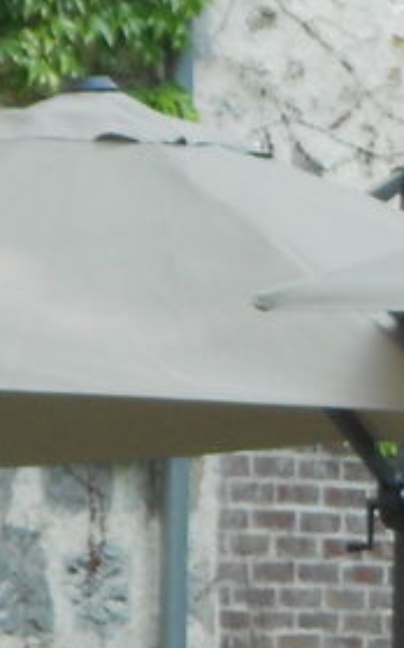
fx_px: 7975
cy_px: 871
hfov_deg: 2.9
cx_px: 666
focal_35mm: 452
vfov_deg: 4.6
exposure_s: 1/80
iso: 80
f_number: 5.5
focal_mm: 17.6
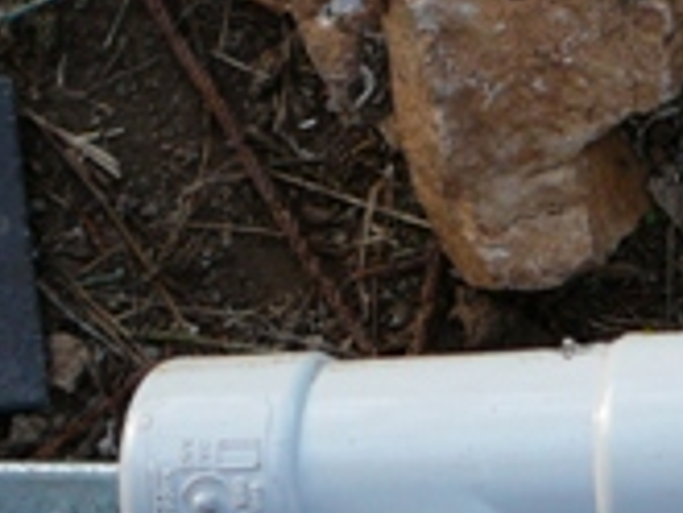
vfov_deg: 15.2
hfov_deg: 19.1
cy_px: 550
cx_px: 894
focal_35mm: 95
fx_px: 1876
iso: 100
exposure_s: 1/60
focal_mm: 5.2
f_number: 2.8
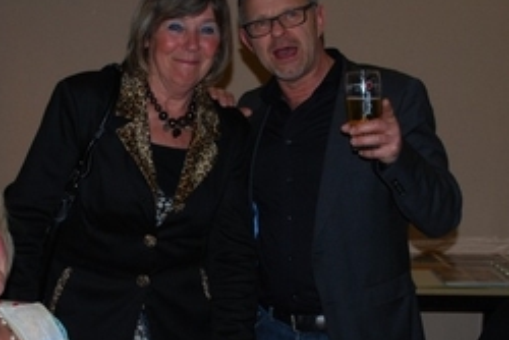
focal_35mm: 72
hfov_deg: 28.0
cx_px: 234
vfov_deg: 18.9
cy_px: 243
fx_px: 1019
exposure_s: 1/60
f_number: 3.8
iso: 200
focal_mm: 20
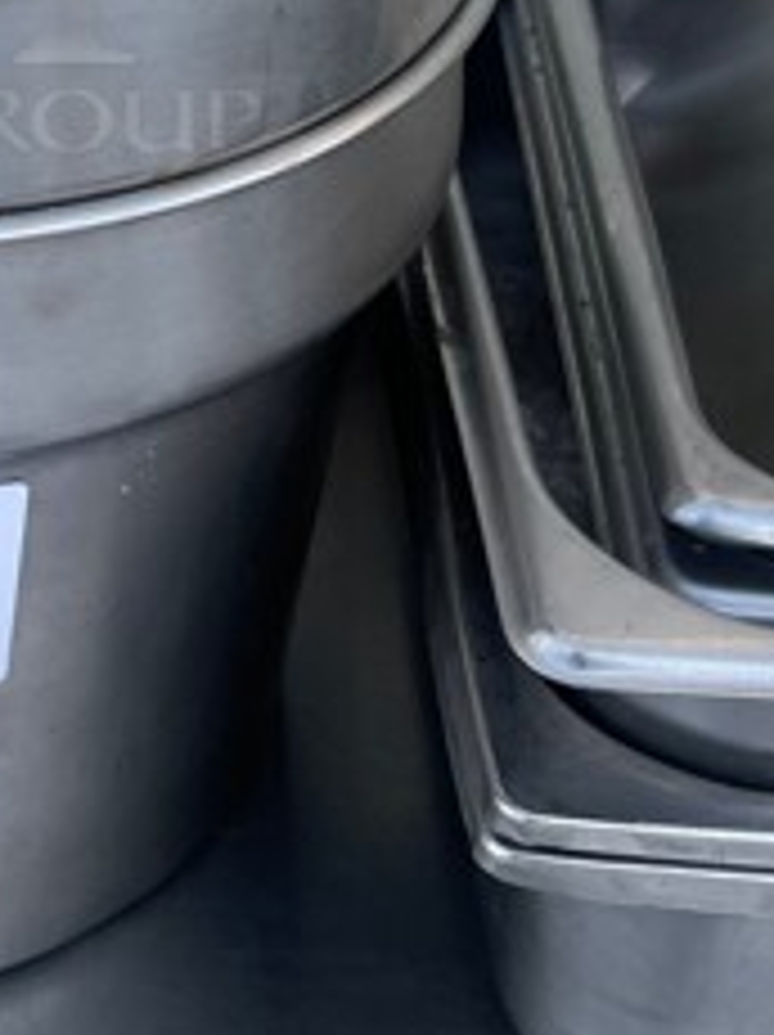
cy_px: -65
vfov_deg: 20.5
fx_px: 2748
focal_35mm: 92
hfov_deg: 15.4
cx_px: -198
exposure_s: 1/328
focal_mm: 5.1
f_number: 1.6
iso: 32
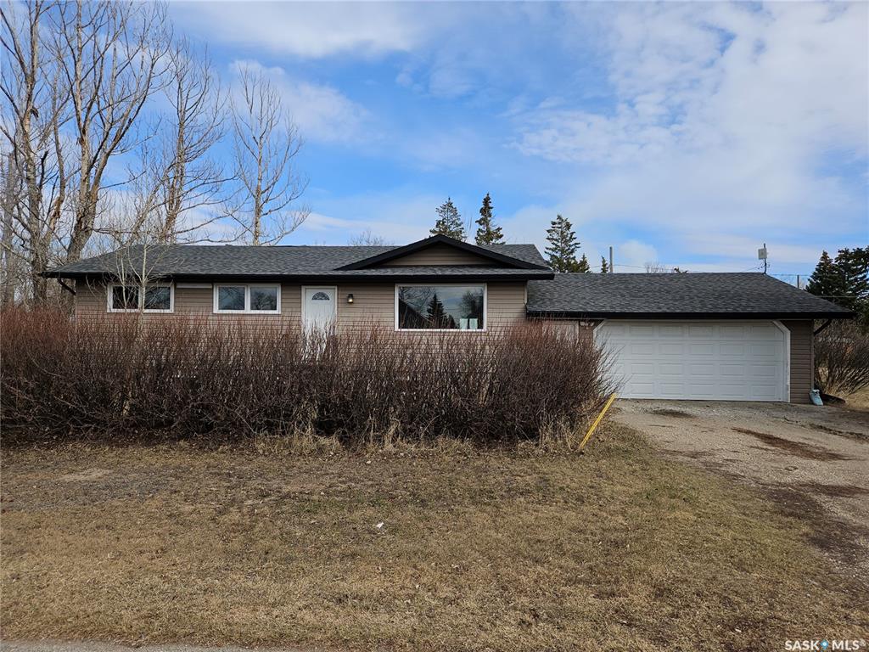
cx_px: 434
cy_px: 326
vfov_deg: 58.9
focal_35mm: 23
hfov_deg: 73.9
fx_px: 577
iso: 25
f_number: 1.8
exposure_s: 1/1962
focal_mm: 5.4
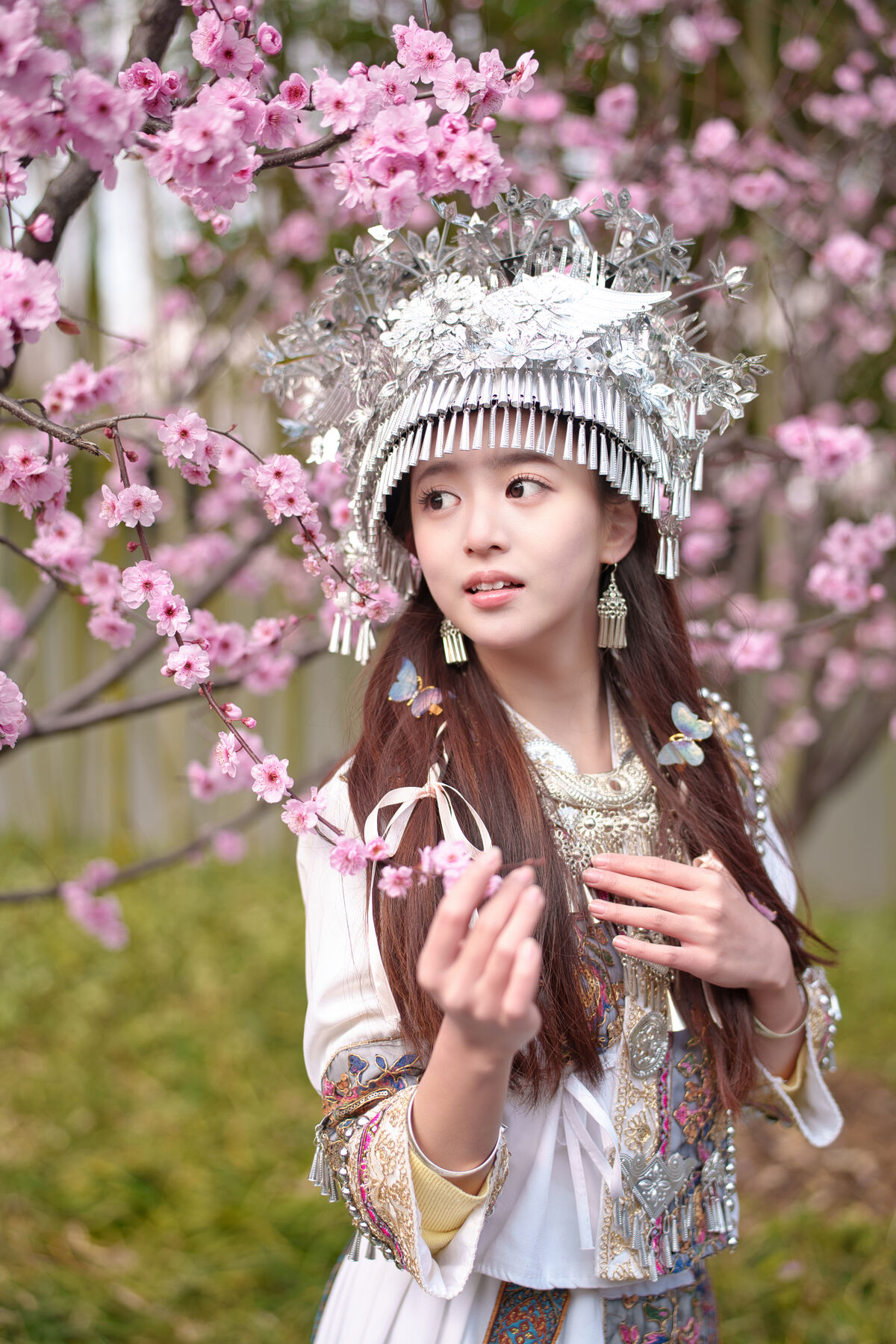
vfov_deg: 39.6
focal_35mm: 50
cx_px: 448
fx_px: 1867
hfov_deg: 27.0
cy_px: 672
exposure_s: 1/500
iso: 100
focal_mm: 50
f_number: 1.8
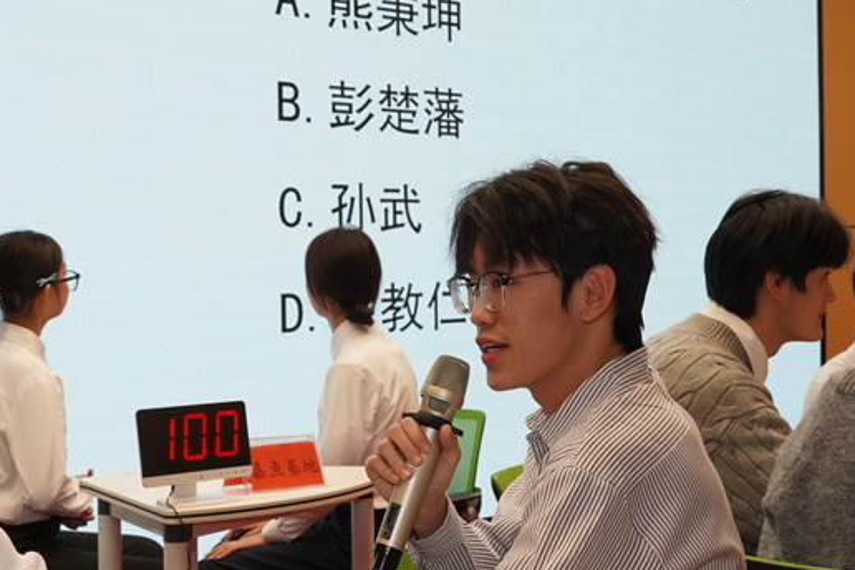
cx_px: 338
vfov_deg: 19.5
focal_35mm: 70
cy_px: 311
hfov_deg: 28.8
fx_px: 1662
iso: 1250
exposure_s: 1/125
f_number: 8
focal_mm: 28
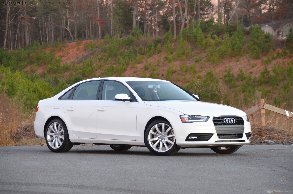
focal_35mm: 158
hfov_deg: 13.1
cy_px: 97
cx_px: 146
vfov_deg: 8.7
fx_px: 1279
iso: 1600
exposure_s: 1/50
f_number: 5.3
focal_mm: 105
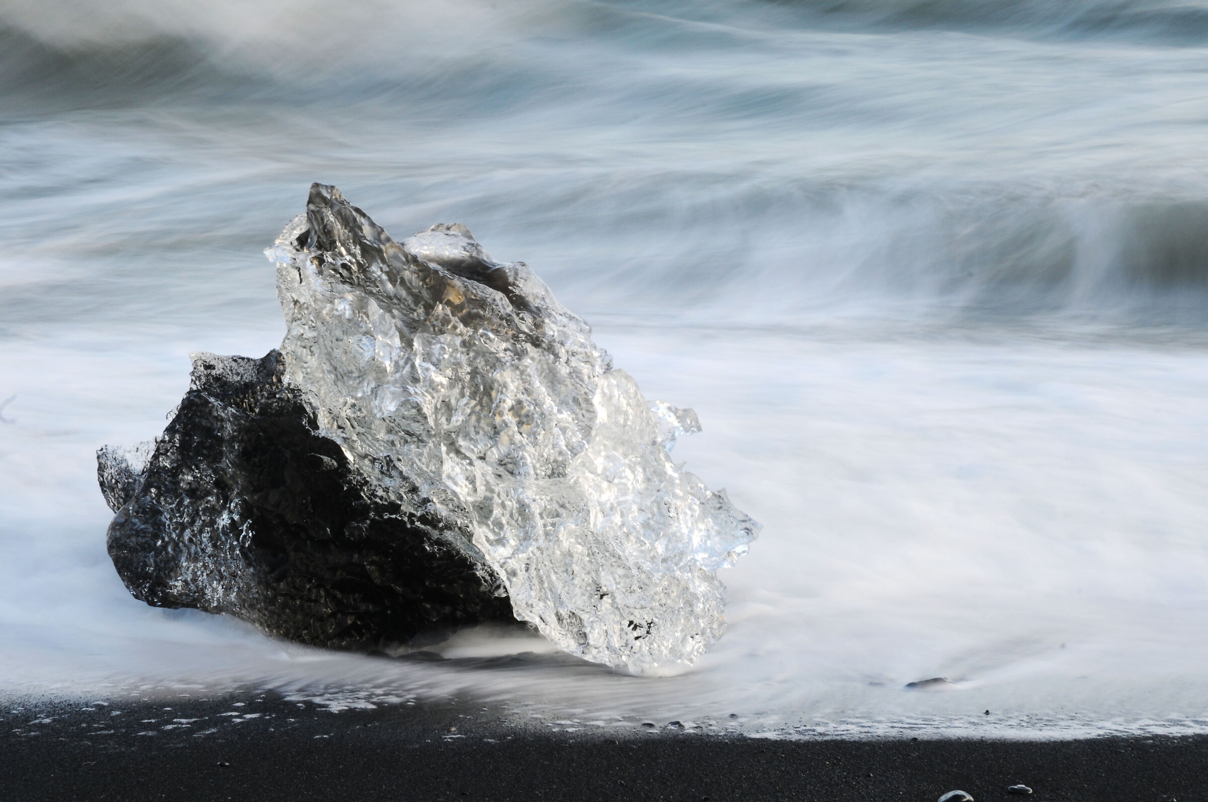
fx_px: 4273
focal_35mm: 128
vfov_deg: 10.7
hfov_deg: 16.1
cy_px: 401
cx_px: 604
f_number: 25
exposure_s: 1.3
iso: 200
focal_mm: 85
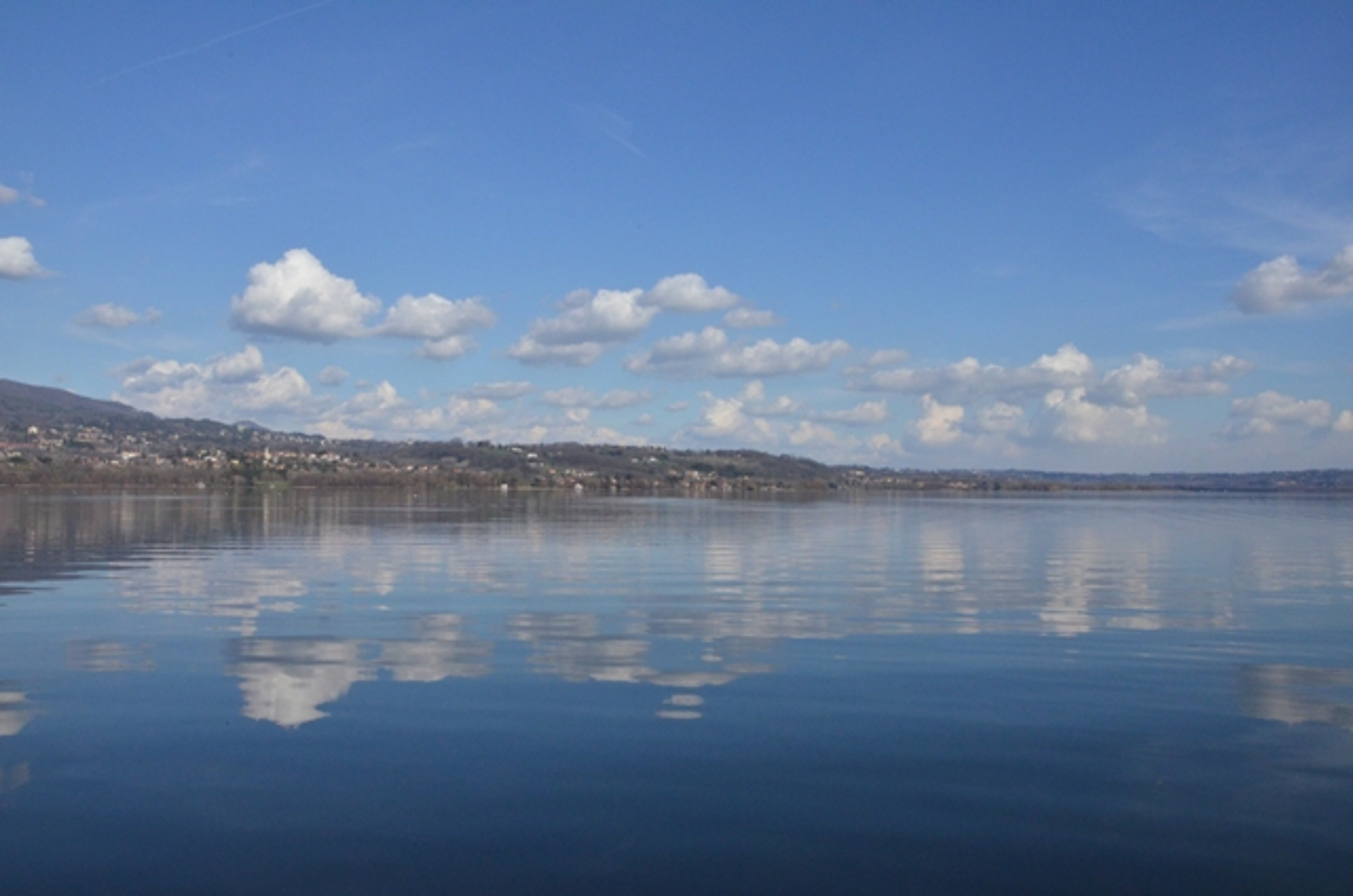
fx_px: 1013
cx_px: 676
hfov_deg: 67.5
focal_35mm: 27
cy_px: 448
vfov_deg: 47.7
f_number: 22
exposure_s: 1/1000
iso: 1600
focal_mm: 18
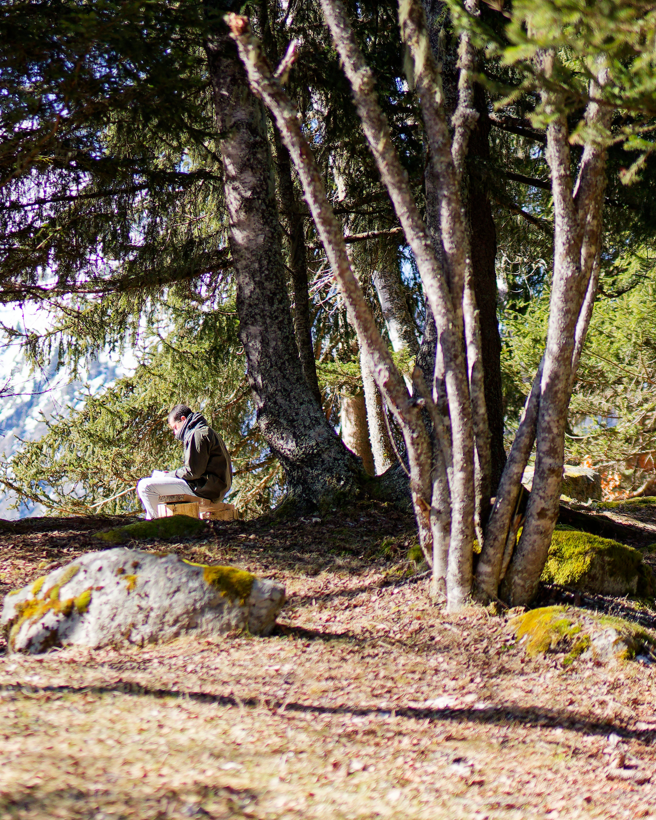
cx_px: 158
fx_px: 2839
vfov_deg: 16.4
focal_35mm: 117
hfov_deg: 13.1
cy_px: 367
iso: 100
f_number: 1.4
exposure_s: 1/2000
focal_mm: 50
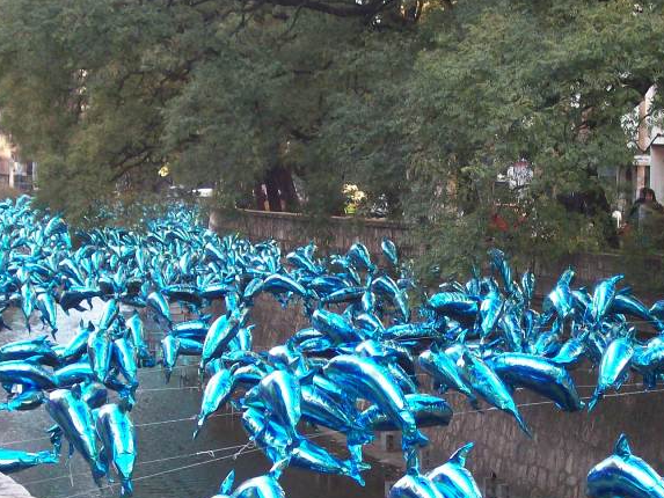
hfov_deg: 19.6
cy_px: 310
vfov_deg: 14.8
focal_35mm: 100
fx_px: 1919
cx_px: 346
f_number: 3.4
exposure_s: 1/94.9
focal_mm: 9.4
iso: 140
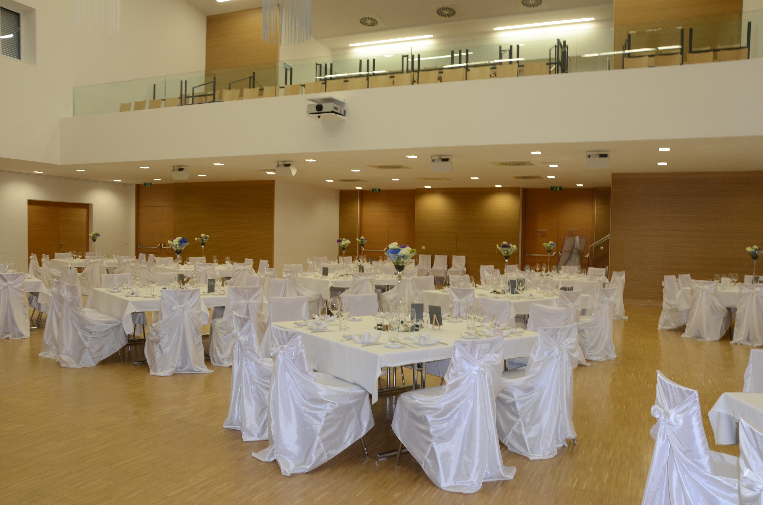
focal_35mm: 27
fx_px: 571
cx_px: 382
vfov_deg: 47.7
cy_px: 252
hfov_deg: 67.5
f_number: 9
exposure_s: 1/10
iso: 400
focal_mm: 18
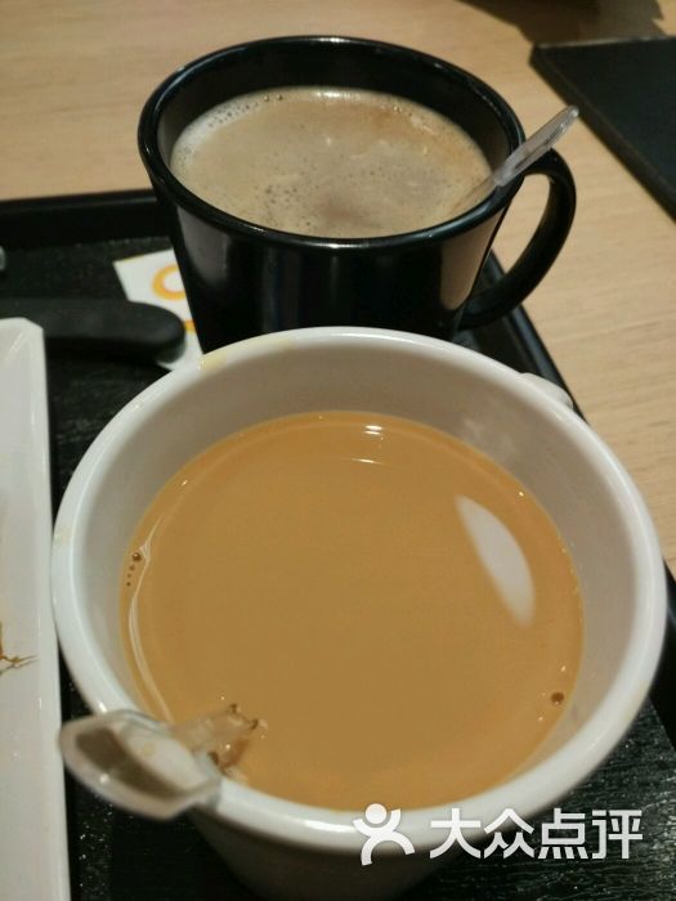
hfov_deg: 46.8
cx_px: 338
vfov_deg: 60.0
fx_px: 781
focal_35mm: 30
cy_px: 450
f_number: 2
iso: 449
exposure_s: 1/33
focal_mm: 4.12
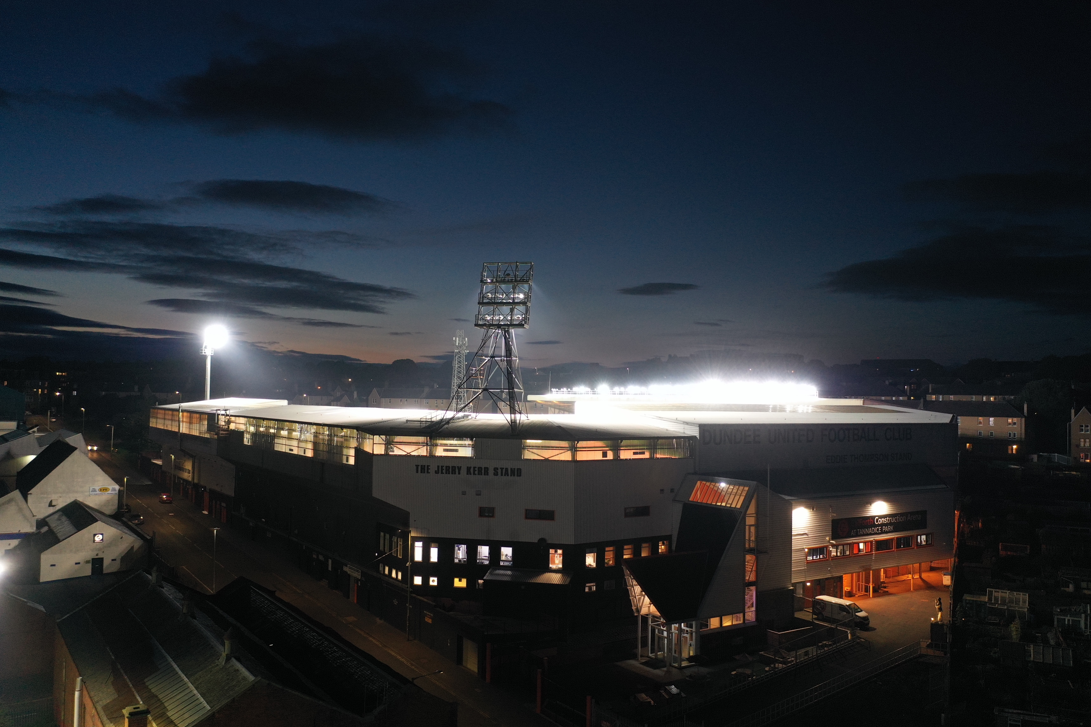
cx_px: 537
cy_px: 372
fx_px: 879
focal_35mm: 29
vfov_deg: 45.0
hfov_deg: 63.7
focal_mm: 10.26
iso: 400
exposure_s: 1/15
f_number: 2.8
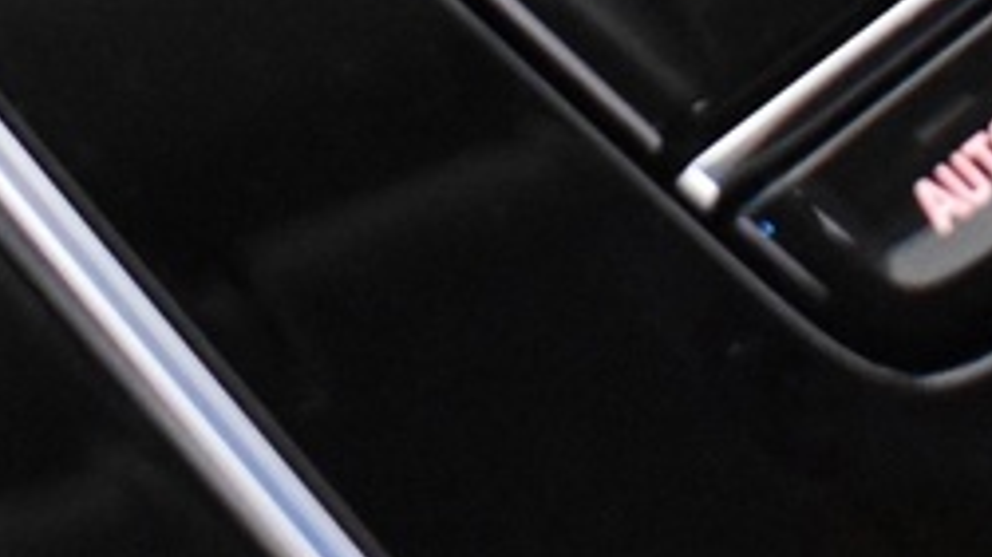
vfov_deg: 5.1
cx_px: -123
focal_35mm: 223
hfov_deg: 9.6
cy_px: -1280
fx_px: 5864
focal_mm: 22
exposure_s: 1/30
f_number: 3.8
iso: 2800
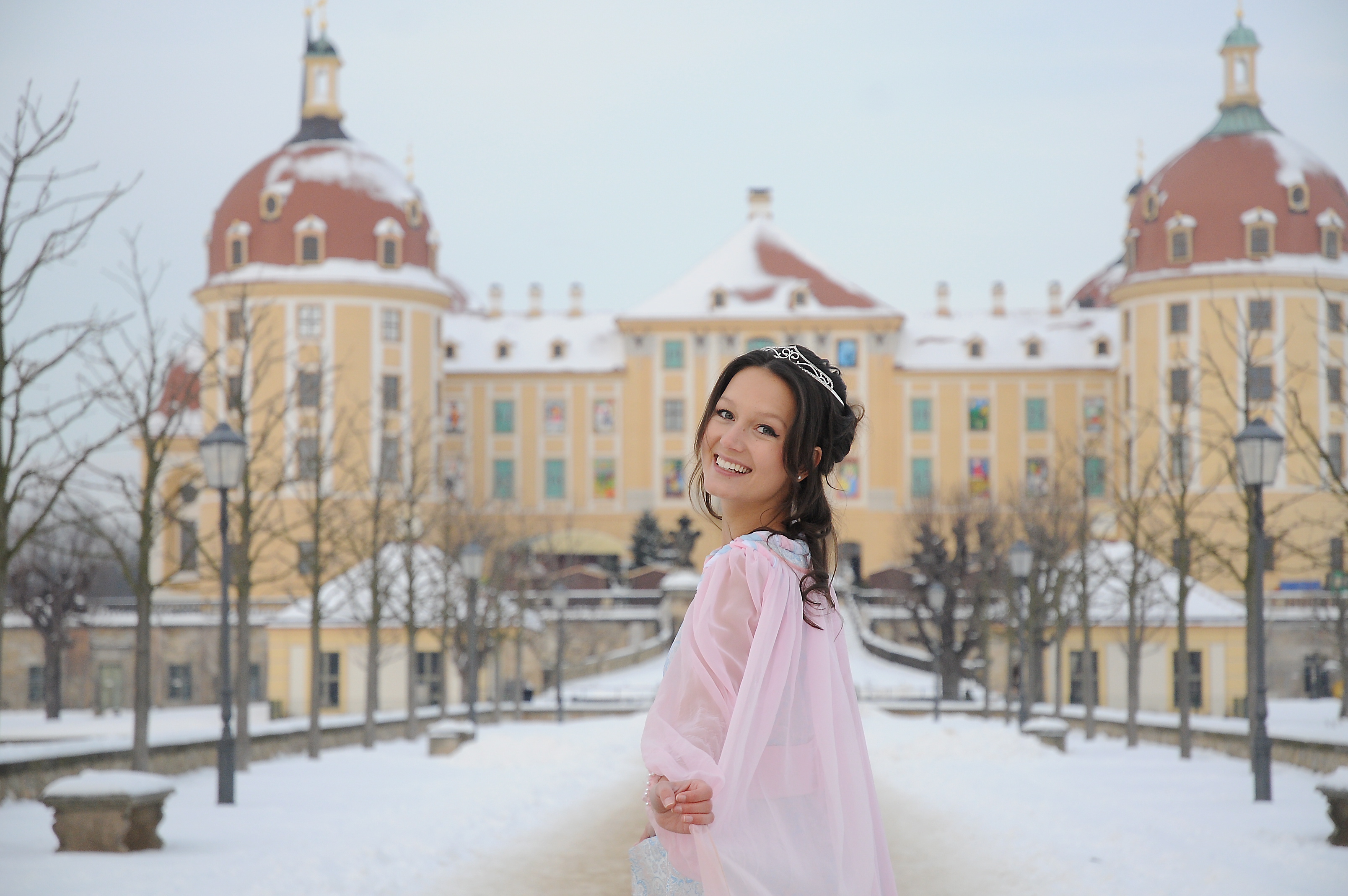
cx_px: 674
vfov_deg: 14.7
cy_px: 448
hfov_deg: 21.9
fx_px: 3478
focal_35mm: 93
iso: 500
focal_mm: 62
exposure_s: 1/640
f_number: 4.5
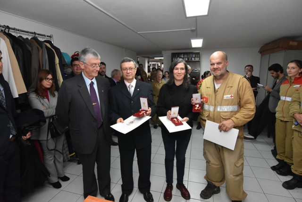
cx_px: 151
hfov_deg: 85.4
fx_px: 164
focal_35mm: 20
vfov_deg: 63.3
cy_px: 101
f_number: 5.6
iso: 1600
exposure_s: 1/200
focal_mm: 13
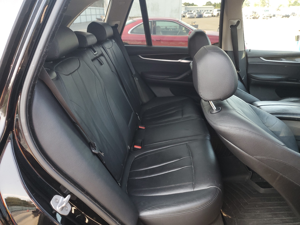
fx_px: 225
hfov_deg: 67.3
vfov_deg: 53.1
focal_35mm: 26
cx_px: 150
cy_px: 112
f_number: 1.5
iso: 87
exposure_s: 1/120
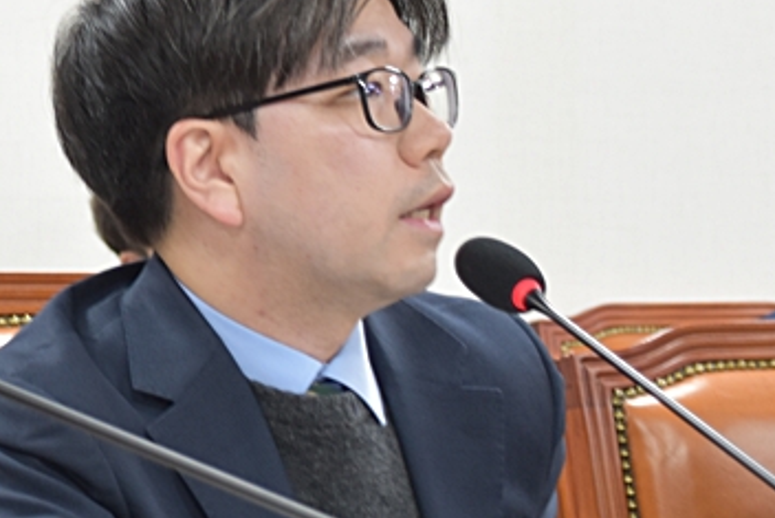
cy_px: 252
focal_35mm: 166
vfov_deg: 8.3
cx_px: -152
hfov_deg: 12.1
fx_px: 3575
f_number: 4.5
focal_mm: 38
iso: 500
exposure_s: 1/20
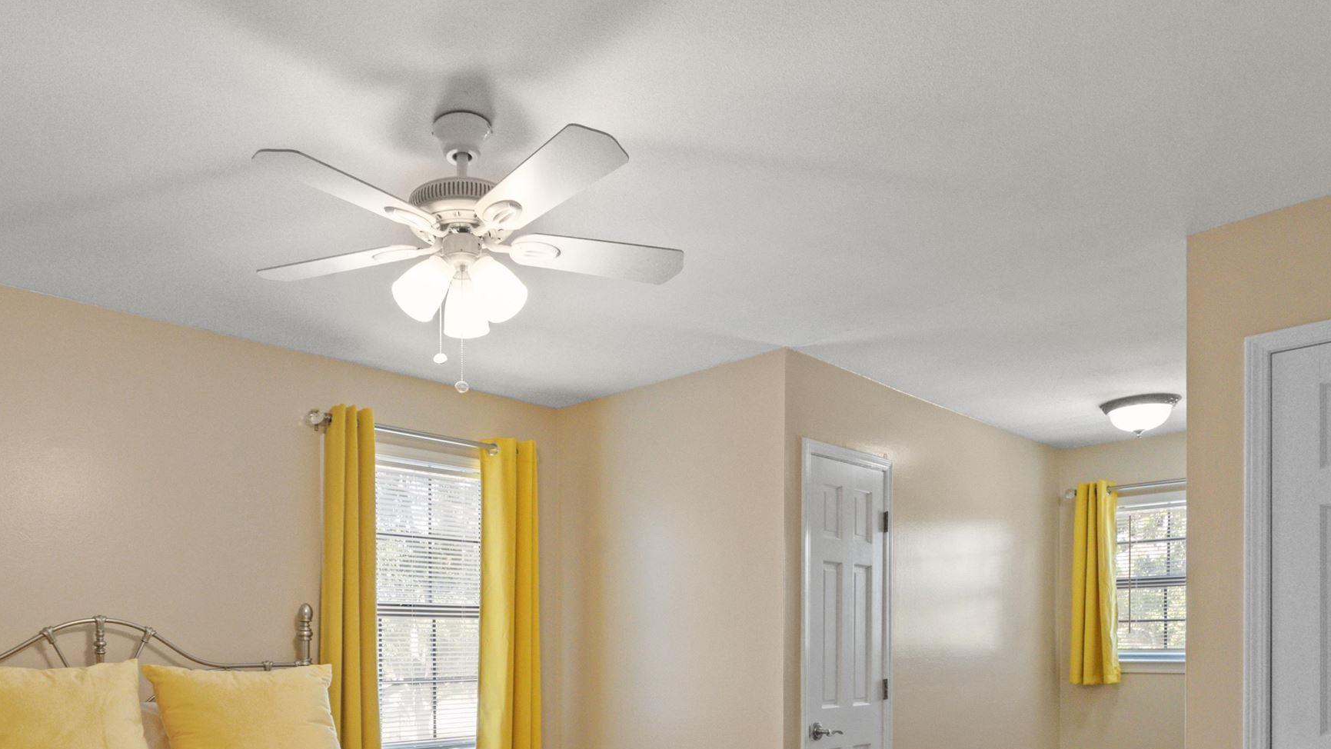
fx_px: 918
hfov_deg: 70.9
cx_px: 515
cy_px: 611
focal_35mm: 26
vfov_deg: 42.2
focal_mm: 14
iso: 1250
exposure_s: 1/20
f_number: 10
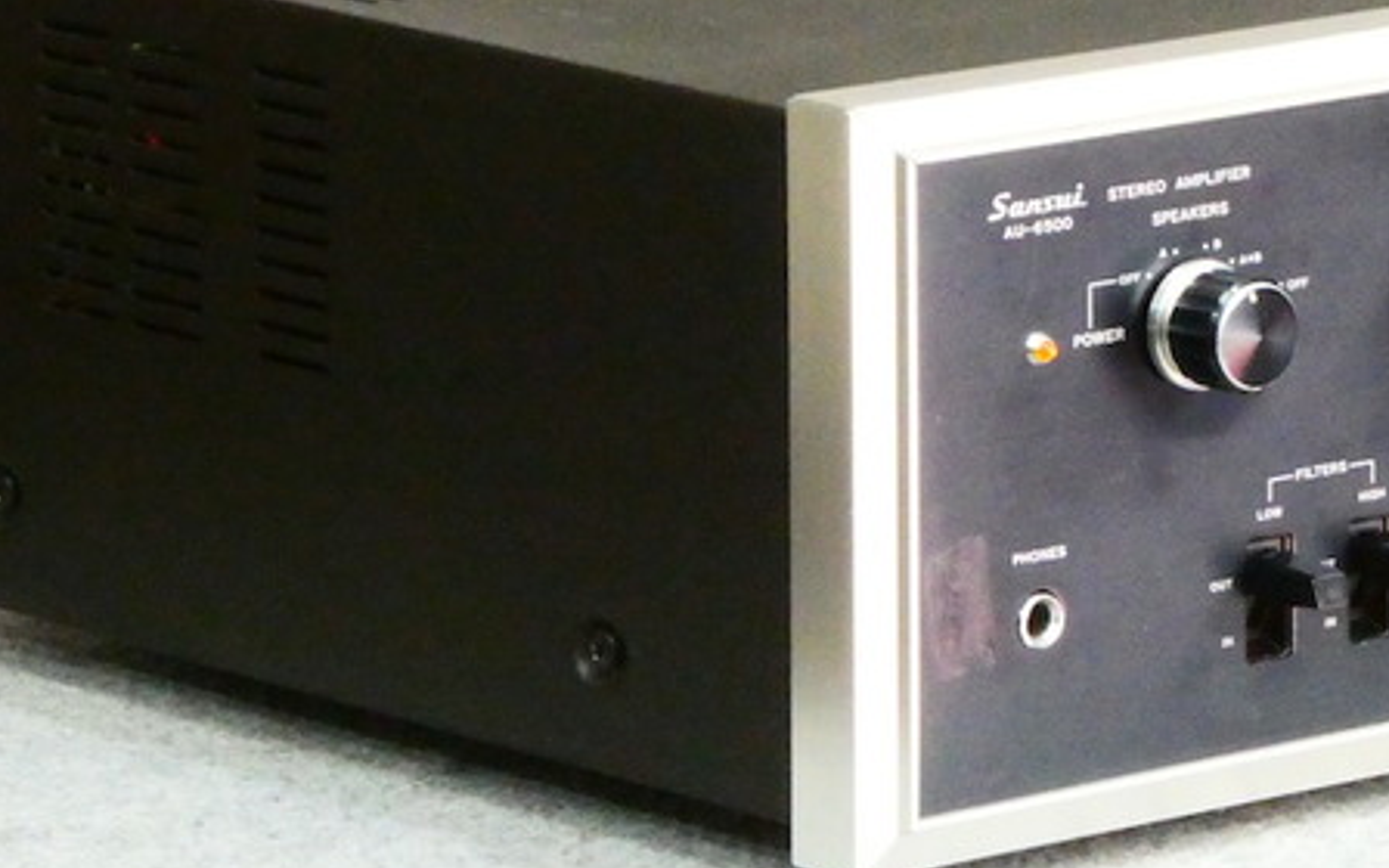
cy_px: 316
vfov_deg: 4.0
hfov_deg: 6.5
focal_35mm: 325
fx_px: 12303
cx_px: 1222
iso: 1600
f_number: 8
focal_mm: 25.6
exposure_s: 1/20
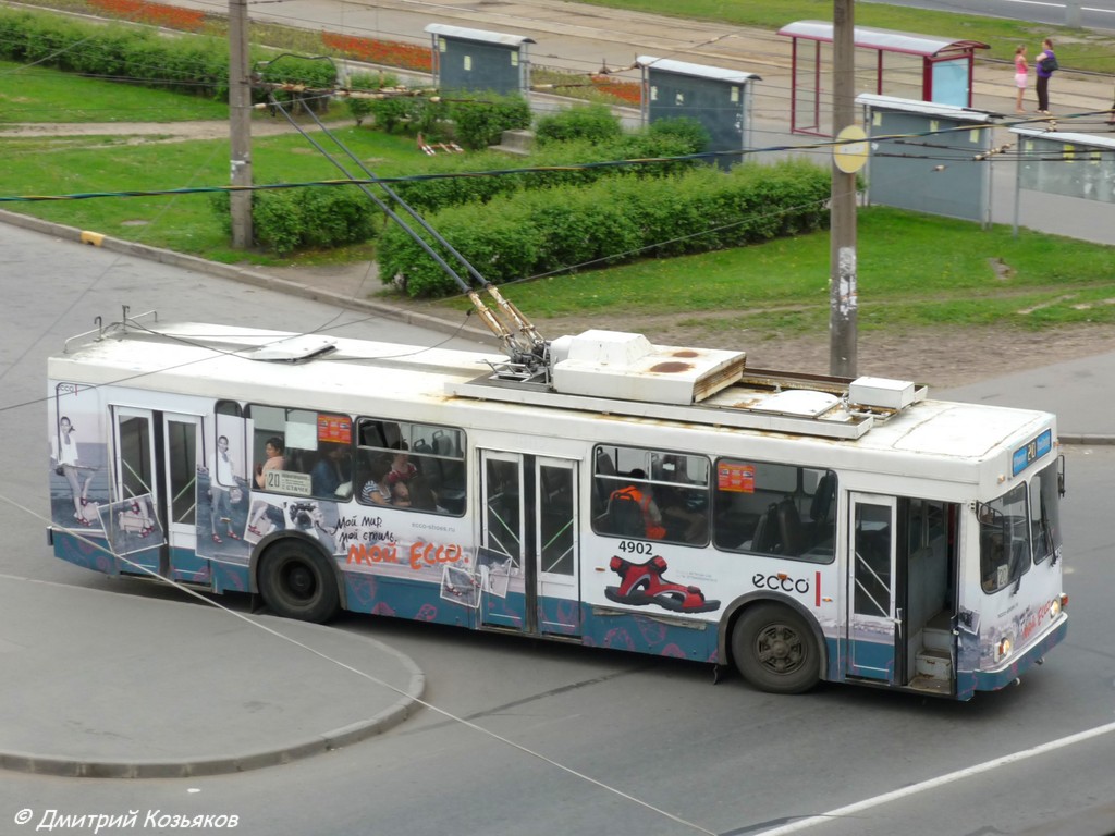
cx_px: 558
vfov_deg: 18.0
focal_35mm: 82
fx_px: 2641
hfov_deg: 23.8
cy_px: 418
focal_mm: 13.6
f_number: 4.4
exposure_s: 1/80
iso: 100
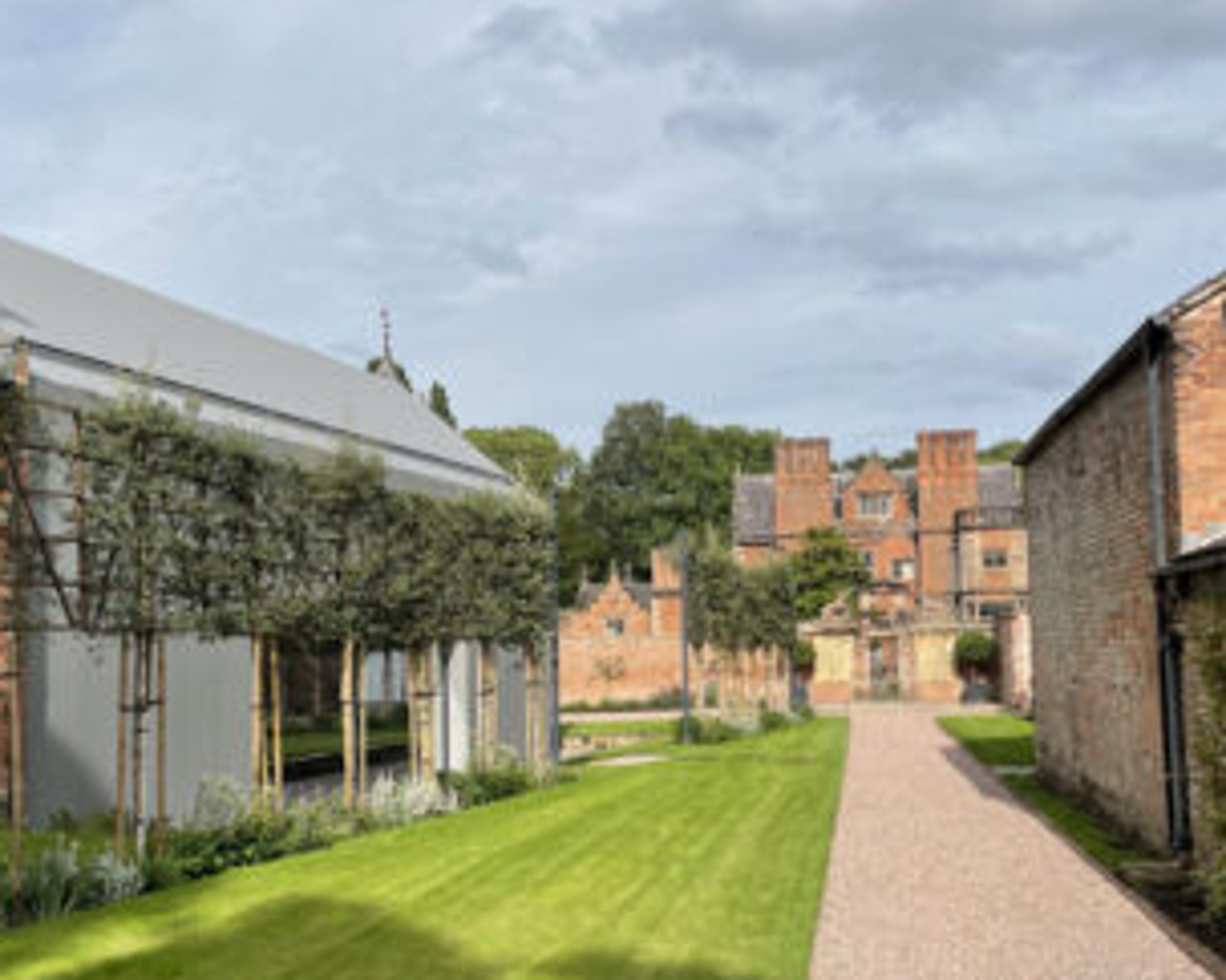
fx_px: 1378
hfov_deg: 47.9
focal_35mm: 38
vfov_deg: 38.9
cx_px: 536
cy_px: 595
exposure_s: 1/3861
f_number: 1.6
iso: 32
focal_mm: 4.2
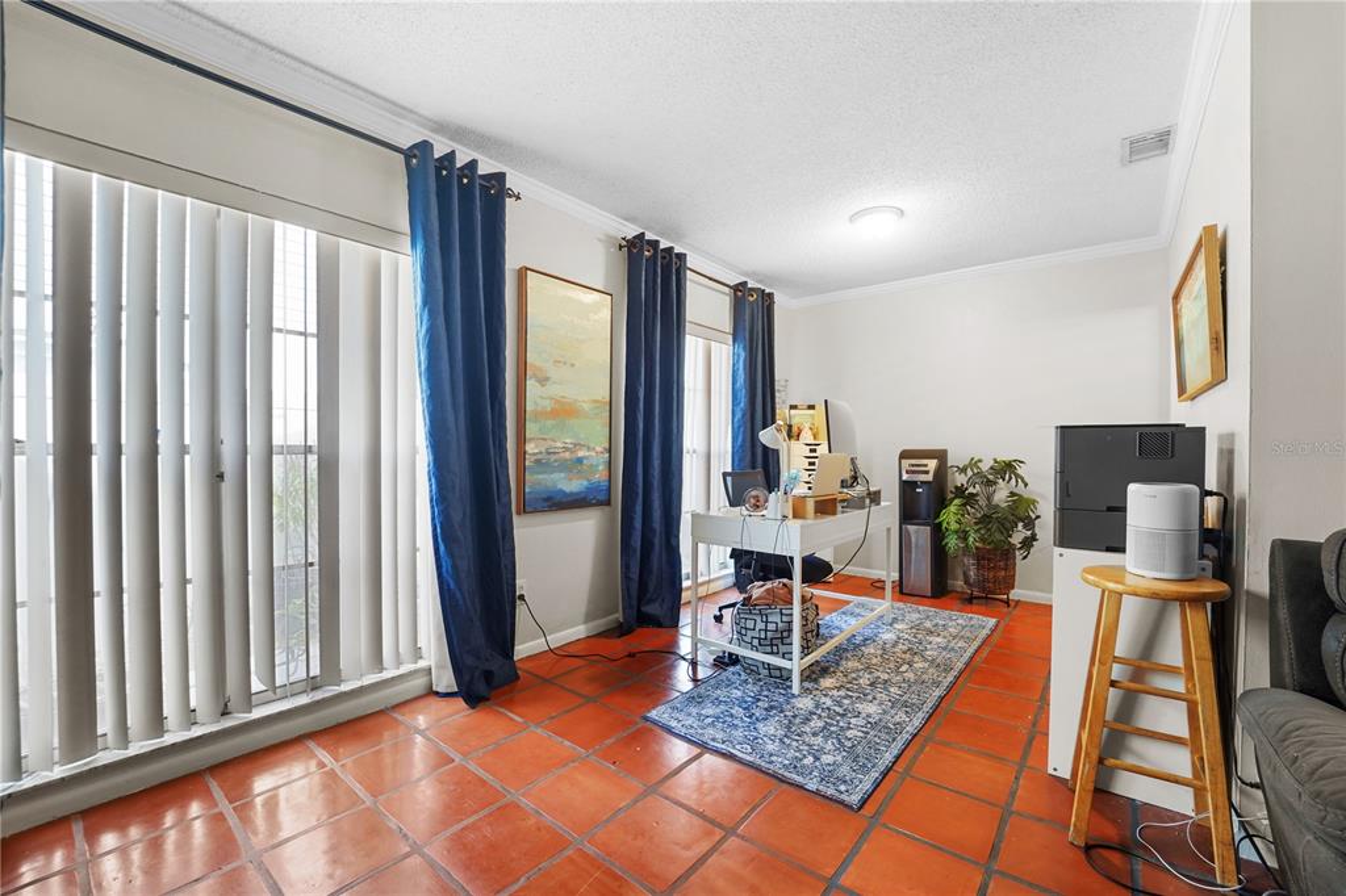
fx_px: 523
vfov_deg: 81.2
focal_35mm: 14
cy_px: 448
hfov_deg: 104.3
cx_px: 673
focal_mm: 14
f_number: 8
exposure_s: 1/8
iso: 640
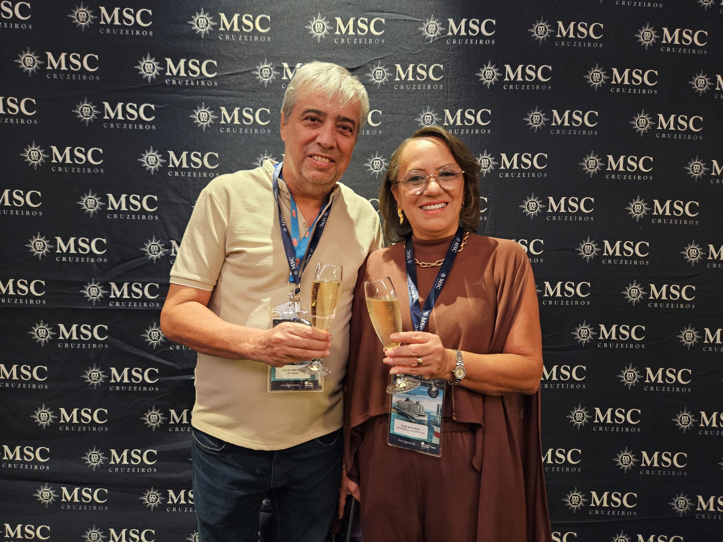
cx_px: 362
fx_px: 480
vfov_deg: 58.9
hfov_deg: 73.9
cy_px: 271
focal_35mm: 23
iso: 640
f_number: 1.8
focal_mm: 5.4
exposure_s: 1/24
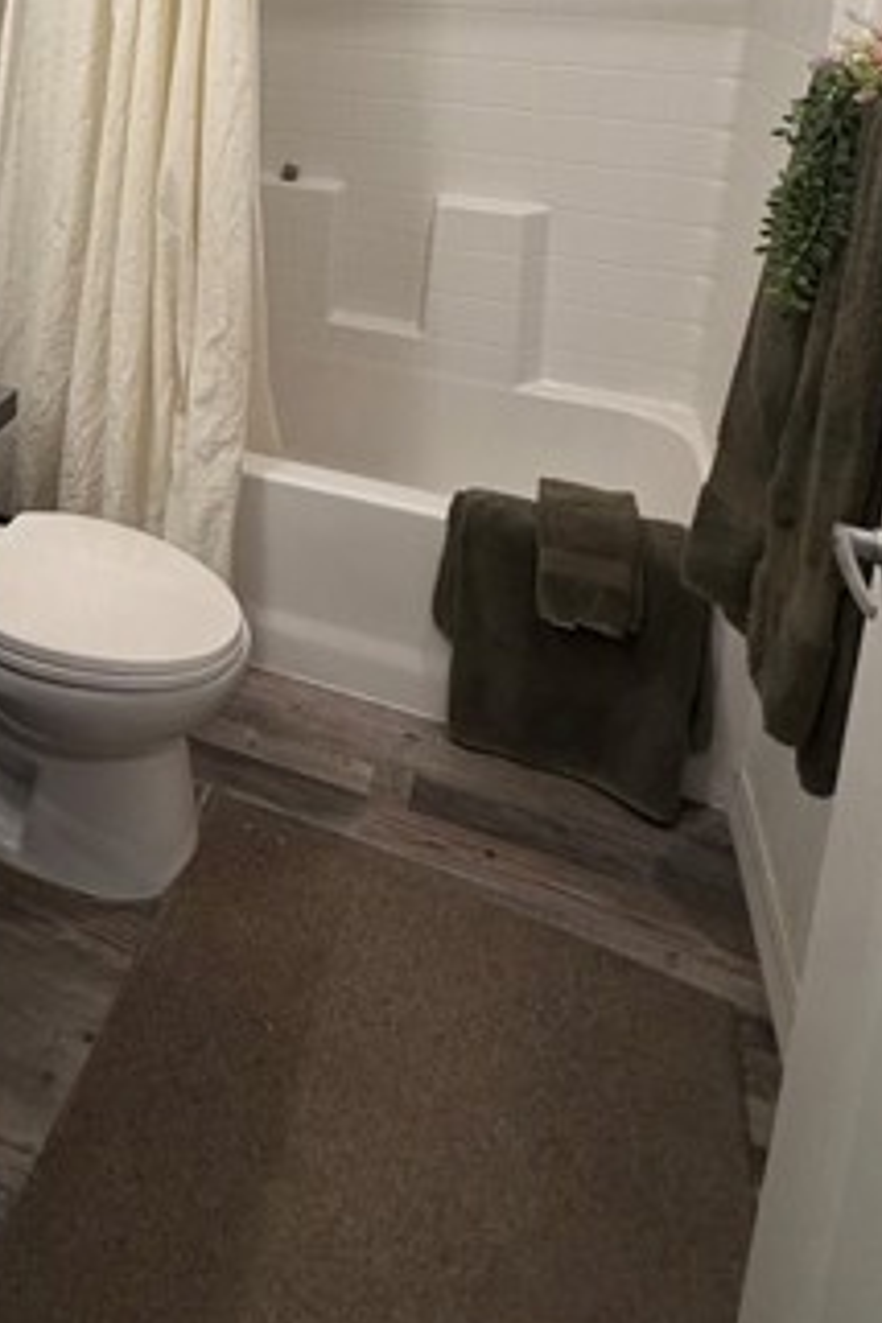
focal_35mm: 29
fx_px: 1066
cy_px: 120
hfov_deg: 42.3
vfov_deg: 54.9
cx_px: 136
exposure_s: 1/120
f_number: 2.2
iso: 200
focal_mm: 2.22
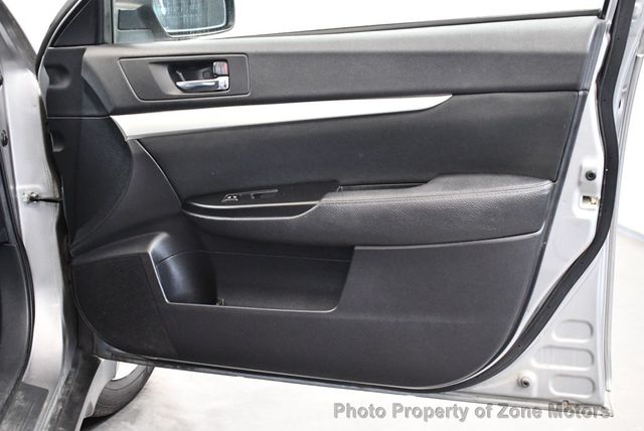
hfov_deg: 46.4
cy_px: 216
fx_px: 752
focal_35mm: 42
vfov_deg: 32.0
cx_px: 322
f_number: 3.8
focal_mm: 21
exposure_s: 1/60
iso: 4500
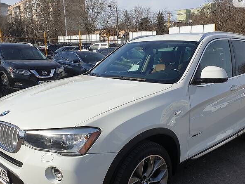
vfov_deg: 40.6
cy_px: 109
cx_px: 133
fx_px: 248
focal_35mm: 35
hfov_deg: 52.5
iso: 50
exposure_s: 1/1828
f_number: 2.4
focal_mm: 4.3
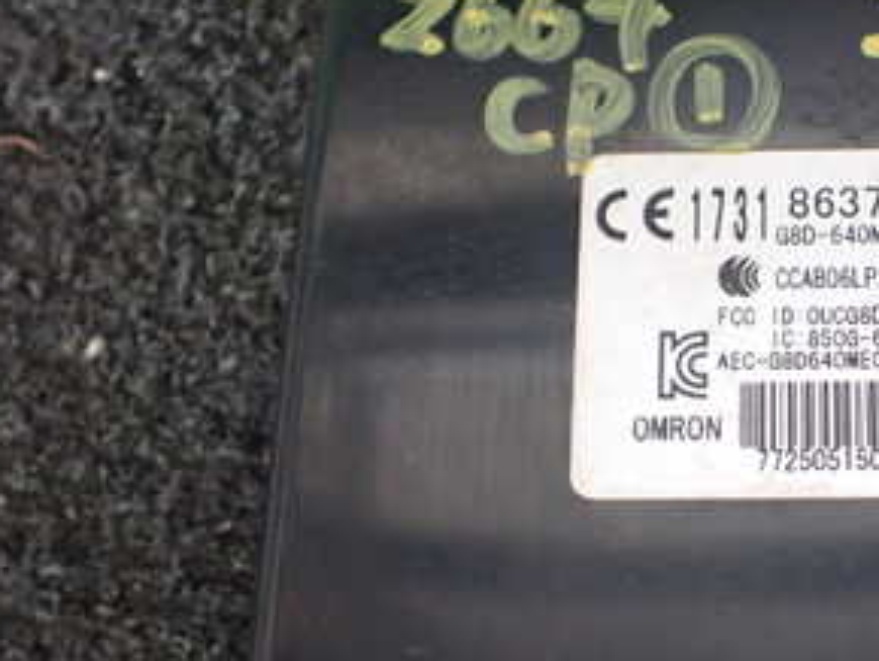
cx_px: 776
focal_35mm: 62
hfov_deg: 30.0
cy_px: 376
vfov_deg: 23.7
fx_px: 1576
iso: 400
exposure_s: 1/125
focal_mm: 5.4
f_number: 2.3
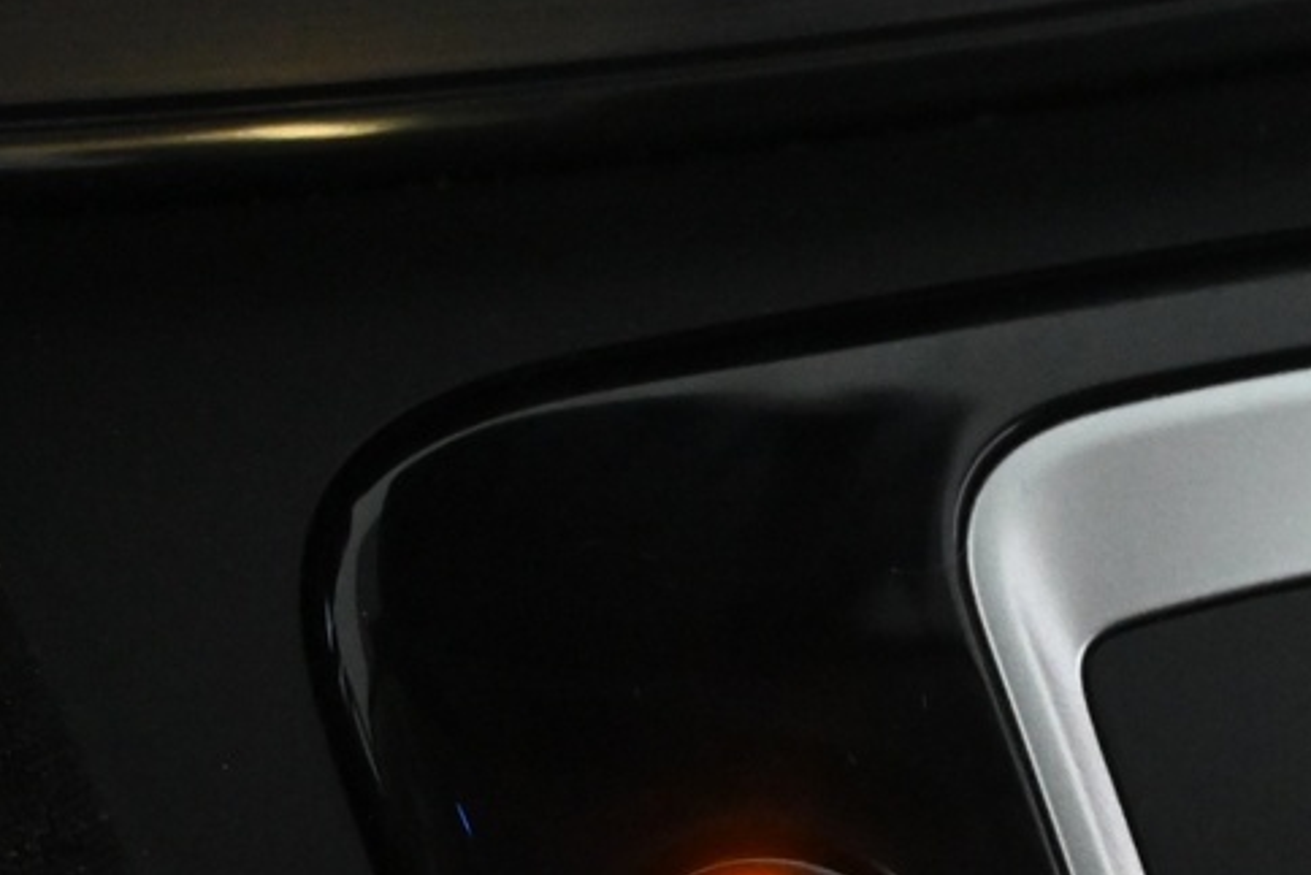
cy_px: 1433
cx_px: 1566
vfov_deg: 8.1
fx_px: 6035
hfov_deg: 12.1
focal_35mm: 166
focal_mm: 33
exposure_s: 1/50
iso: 3600
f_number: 5
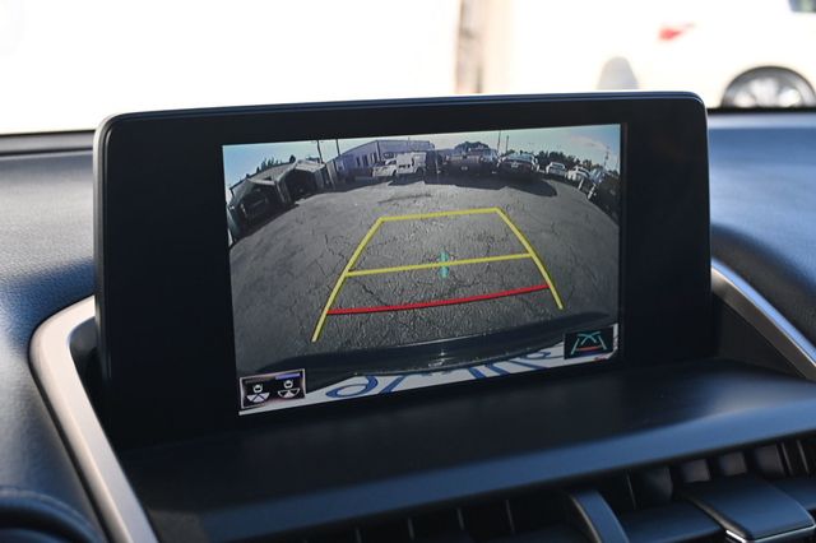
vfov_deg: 31.9
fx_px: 951
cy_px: 272
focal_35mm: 42
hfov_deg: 46.4
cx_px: 408
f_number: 4.5
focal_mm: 28
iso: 280
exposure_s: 1/250
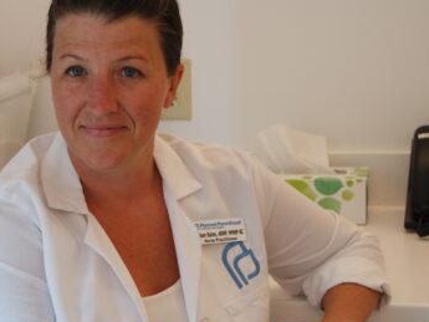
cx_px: 102
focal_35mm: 97
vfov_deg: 15.2
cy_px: 186
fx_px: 1203
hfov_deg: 20.1
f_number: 5
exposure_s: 1/60
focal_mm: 38
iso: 1600
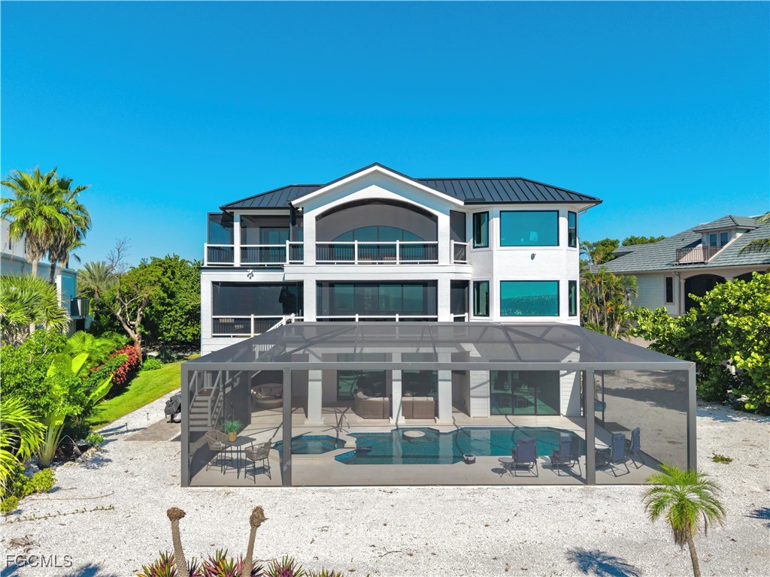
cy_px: 288
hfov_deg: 71.6
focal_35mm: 24
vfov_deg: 56.8
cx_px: 385
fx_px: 534
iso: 100
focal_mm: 8.67
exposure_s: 1/640
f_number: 1.8
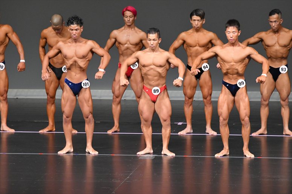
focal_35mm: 300
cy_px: 97
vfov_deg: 4.6
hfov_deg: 6.9
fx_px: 2432
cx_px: 146
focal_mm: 200
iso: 5000
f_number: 5.6
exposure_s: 1/400
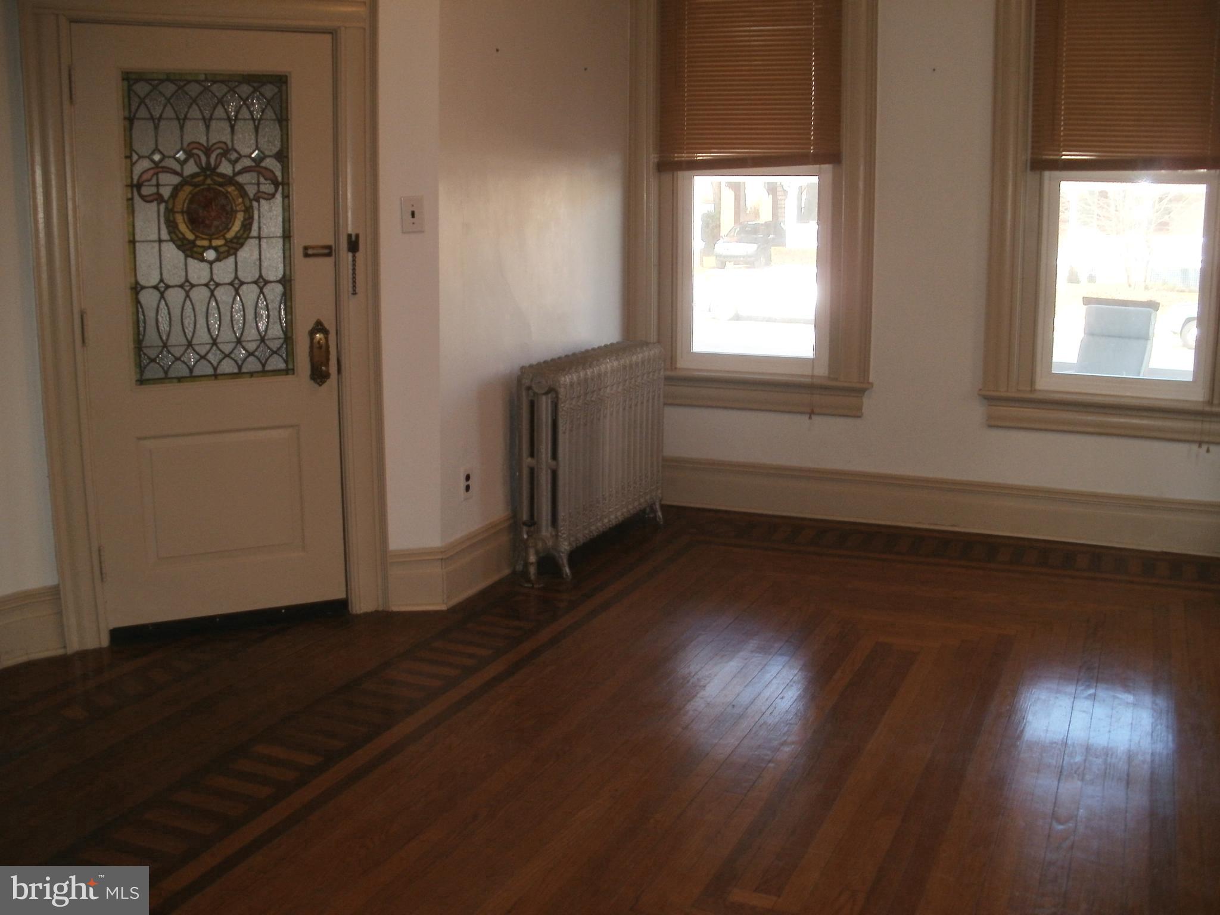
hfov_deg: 51.4
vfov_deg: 39.7
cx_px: 610
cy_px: 458
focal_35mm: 36
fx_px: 1269
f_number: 3.5
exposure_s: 1/30
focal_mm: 6.3
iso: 100
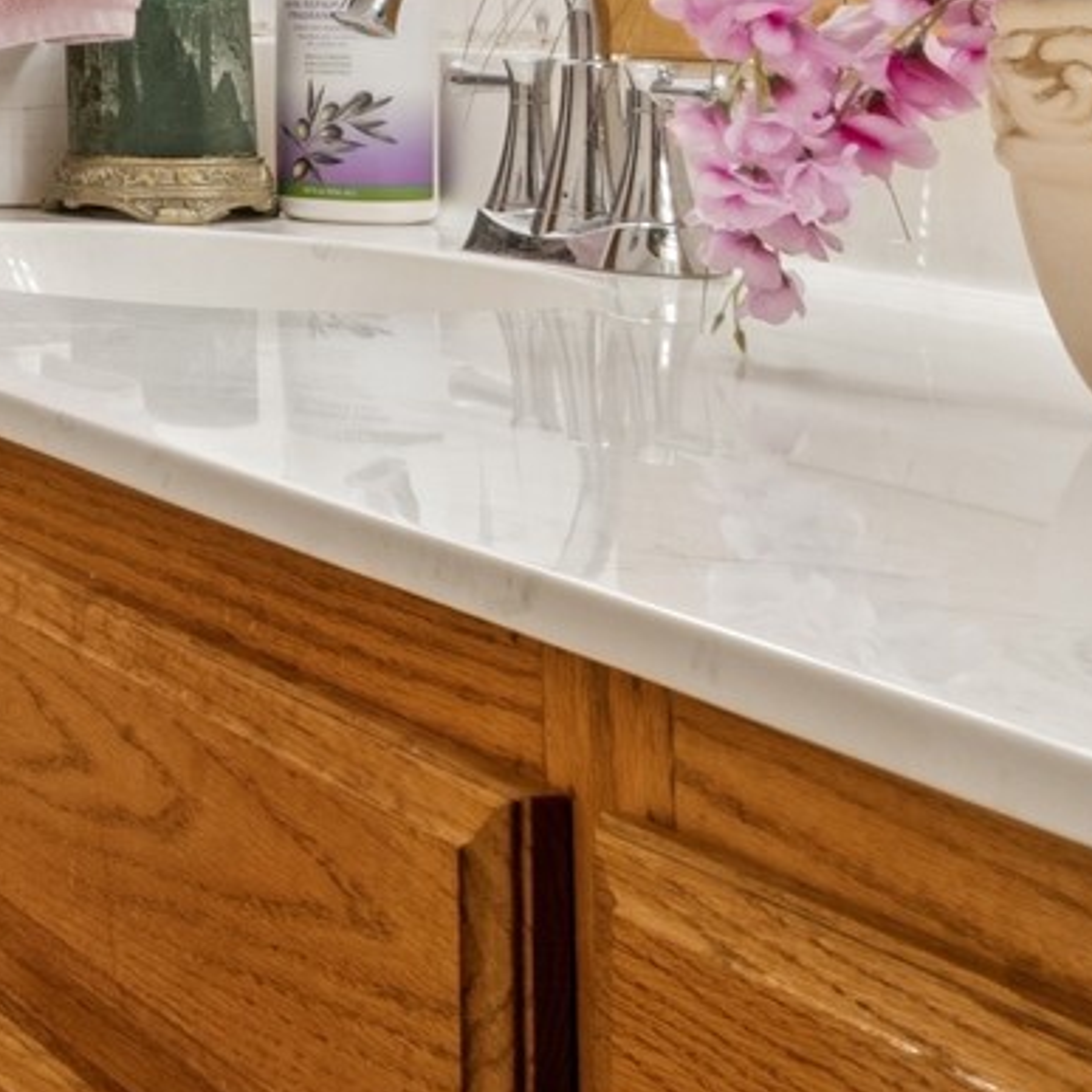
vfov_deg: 19.4
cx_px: -1236
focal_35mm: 85
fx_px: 3034
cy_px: -171
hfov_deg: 15.3
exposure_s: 1/8
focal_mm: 19
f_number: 16
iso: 1250
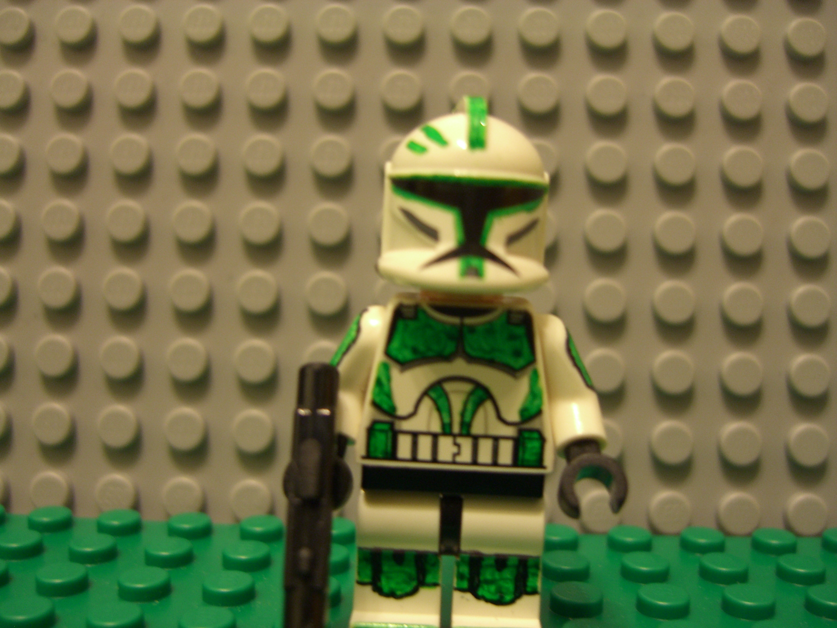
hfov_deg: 49.0
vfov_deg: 37.7
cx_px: 418
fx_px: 919
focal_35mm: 38
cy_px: 314
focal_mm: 7.9
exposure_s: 1/8
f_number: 2.8
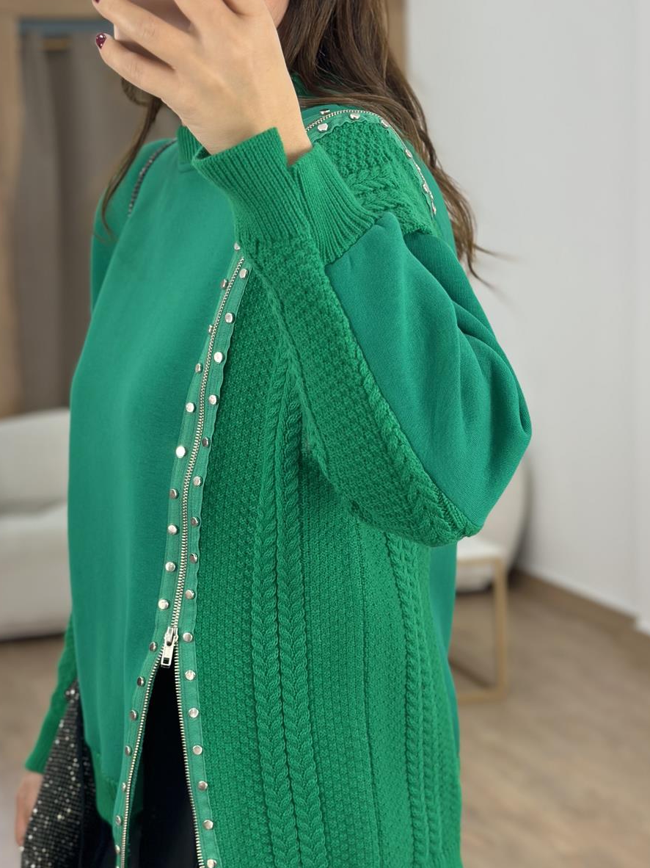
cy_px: 529
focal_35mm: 65
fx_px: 1628
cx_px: 290
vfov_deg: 29.7
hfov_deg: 22.6
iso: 100
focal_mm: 6.86
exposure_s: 1/141
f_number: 1.78
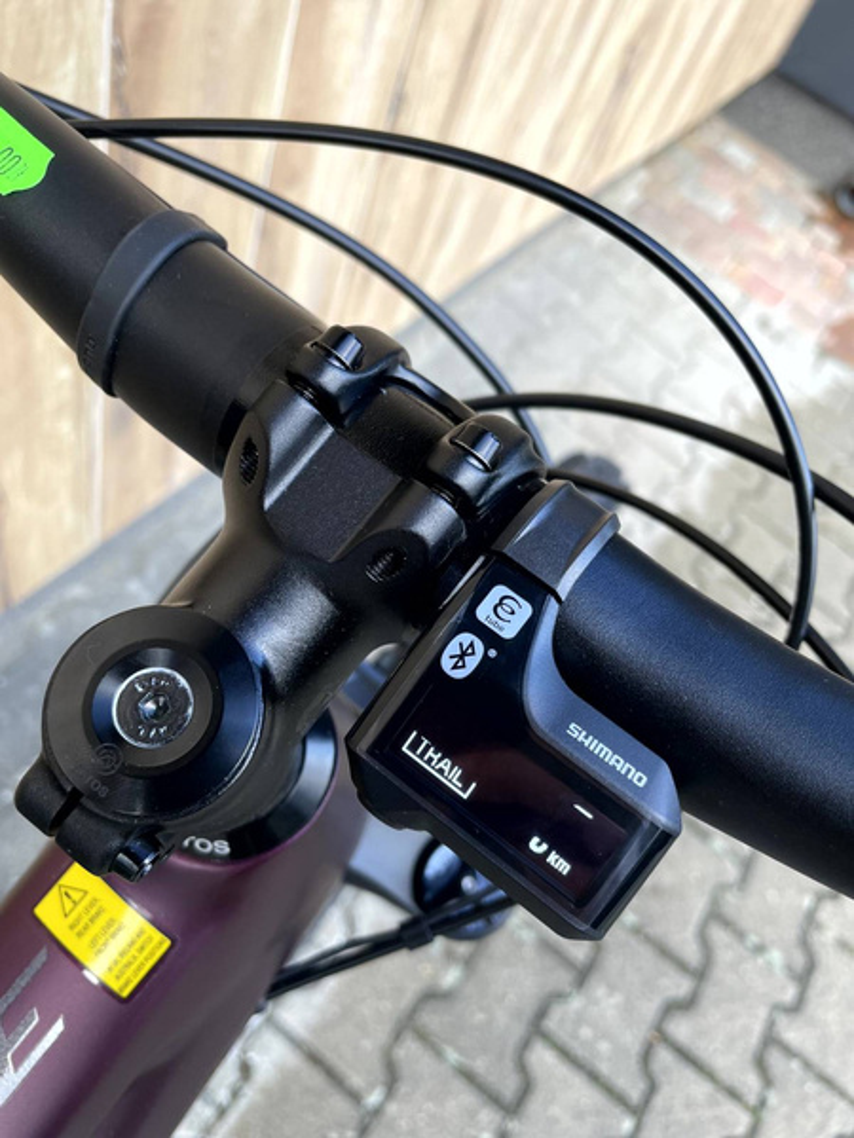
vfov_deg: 67.3
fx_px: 855
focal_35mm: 26
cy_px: 569
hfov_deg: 53.1
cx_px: 427
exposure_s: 1/121
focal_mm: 4.2
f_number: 1.6
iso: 40
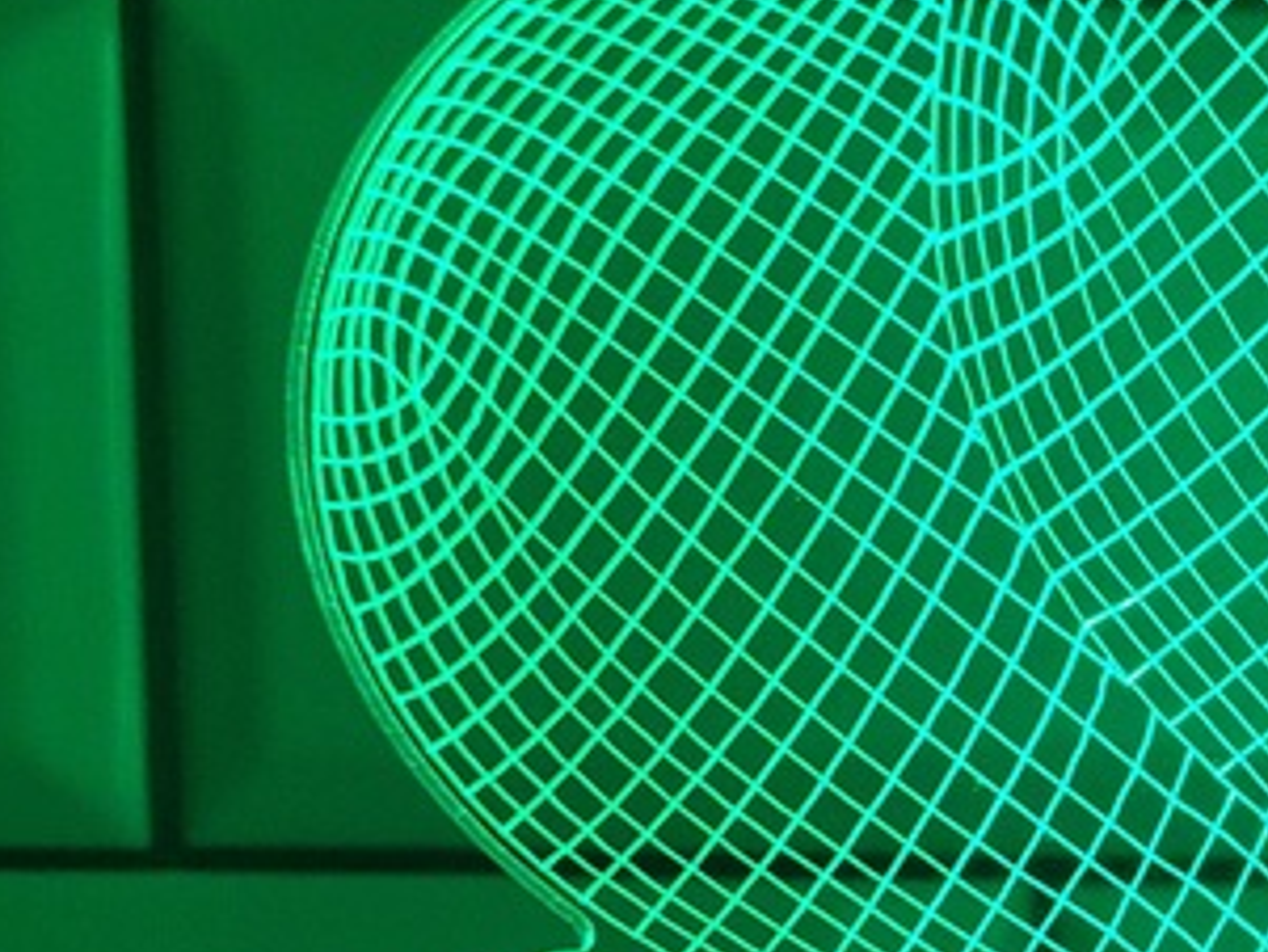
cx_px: 1592
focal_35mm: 87
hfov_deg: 20.7
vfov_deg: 16.7
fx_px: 3188
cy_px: 923
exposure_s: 1/50
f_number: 1.8
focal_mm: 5.4
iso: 200
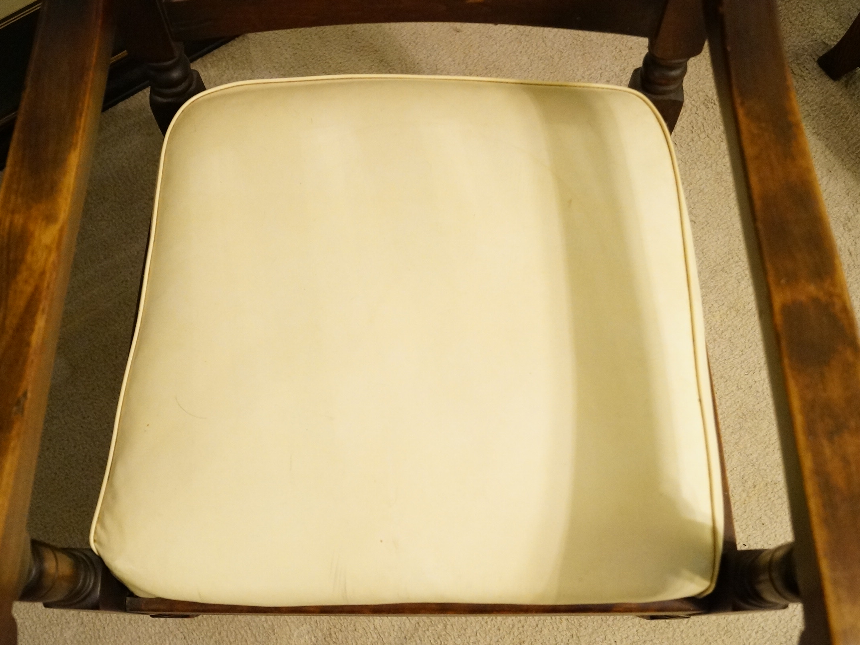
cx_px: 433
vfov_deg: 39.7
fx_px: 894
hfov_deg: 51.3
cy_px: 322
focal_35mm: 36
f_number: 4
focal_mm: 22
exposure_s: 1/60
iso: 3200
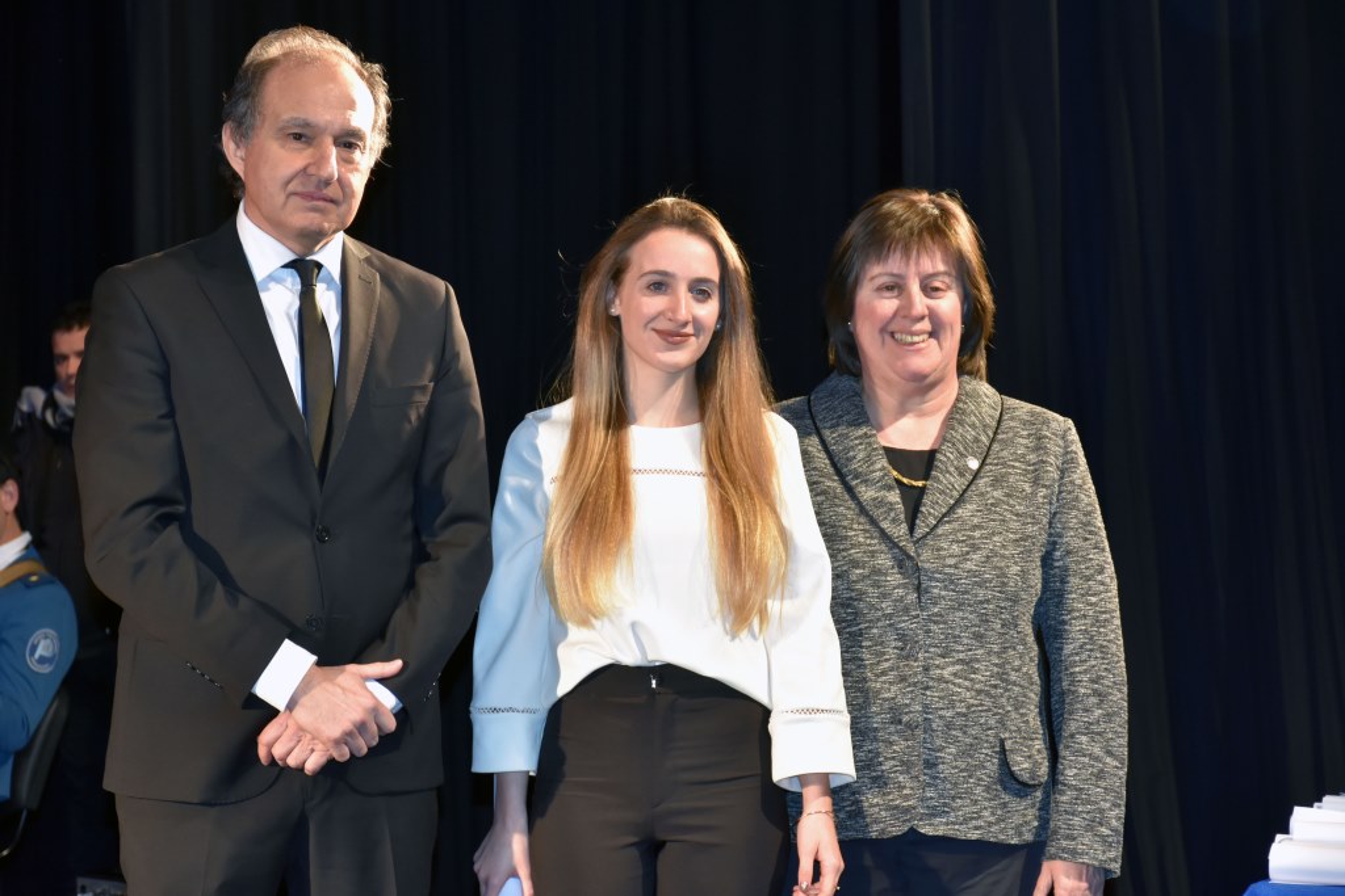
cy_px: 448
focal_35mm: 93
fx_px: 3475
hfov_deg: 21.9
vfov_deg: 14.7
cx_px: 672
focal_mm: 62
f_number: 5
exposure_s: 1/100
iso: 800
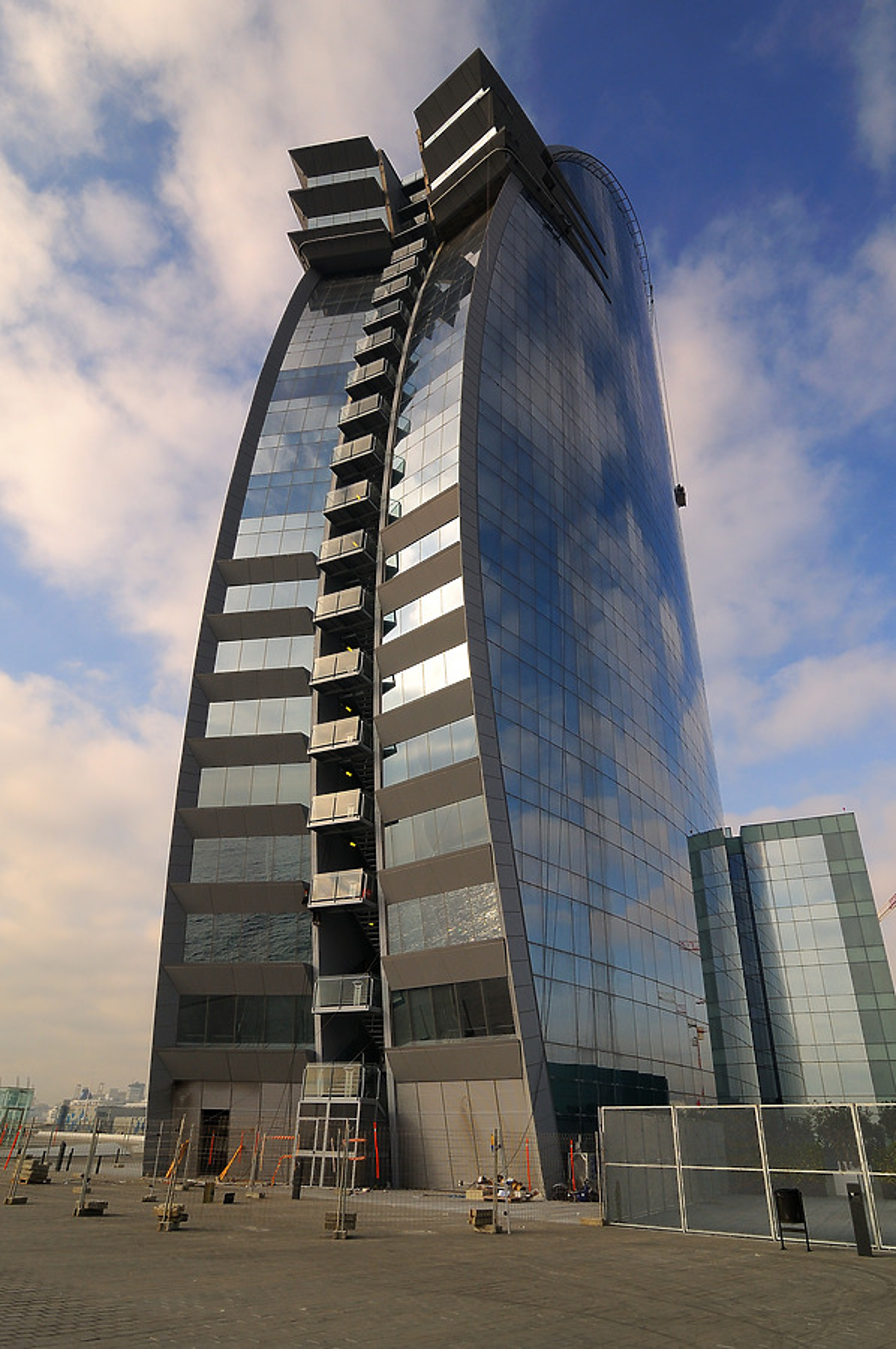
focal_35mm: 18
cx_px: 448
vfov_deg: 90.1
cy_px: 674
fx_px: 674
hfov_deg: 67.3
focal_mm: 12
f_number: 9
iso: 200
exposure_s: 1/400
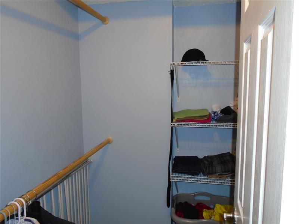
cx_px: 150
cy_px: 112
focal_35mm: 26
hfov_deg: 67.3
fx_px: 225
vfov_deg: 53.1
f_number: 3.2
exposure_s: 1/30
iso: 200
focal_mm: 4.6
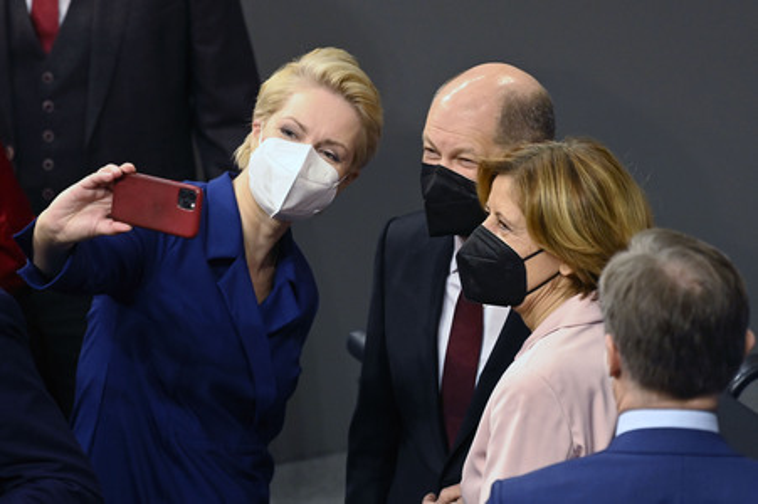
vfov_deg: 4.2
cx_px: 379
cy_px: 252
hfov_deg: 6.2
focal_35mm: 330
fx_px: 6943
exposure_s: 1/250
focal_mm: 330
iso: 8000
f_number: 5.6
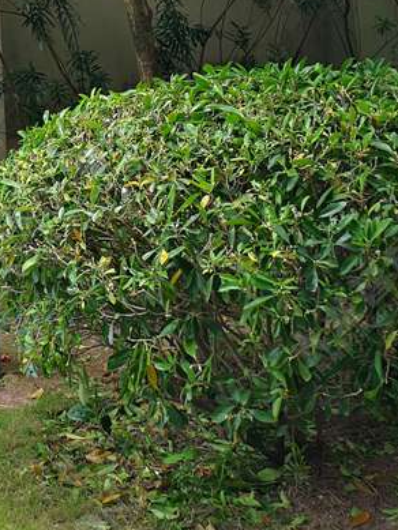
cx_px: -29
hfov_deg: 19.2
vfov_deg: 23.3
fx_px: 1134
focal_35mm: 74
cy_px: -160
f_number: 1.8
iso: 50
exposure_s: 1/405
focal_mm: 3.95
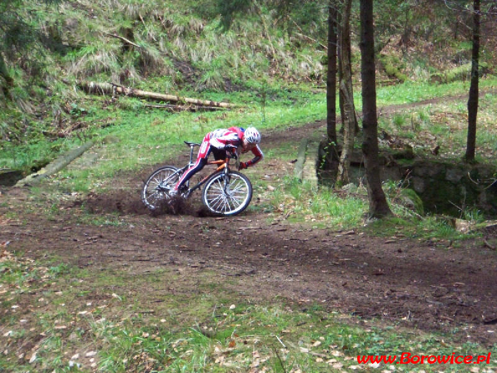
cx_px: 248
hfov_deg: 16.8
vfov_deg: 12.7
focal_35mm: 117
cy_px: 186
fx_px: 1680
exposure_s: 1/200
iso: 400
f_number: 4.4
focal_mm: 19.2
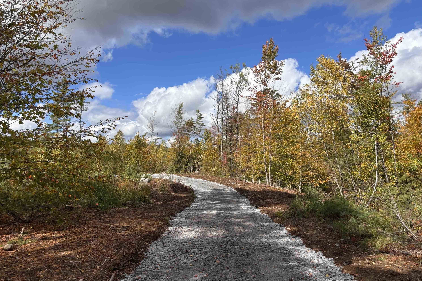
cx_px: 207
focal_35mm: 28
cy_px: 120
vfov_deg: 46.3
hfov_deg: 65.5
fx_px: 328
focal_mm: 5.96
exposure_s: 1/3788
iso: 50
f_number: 1.6
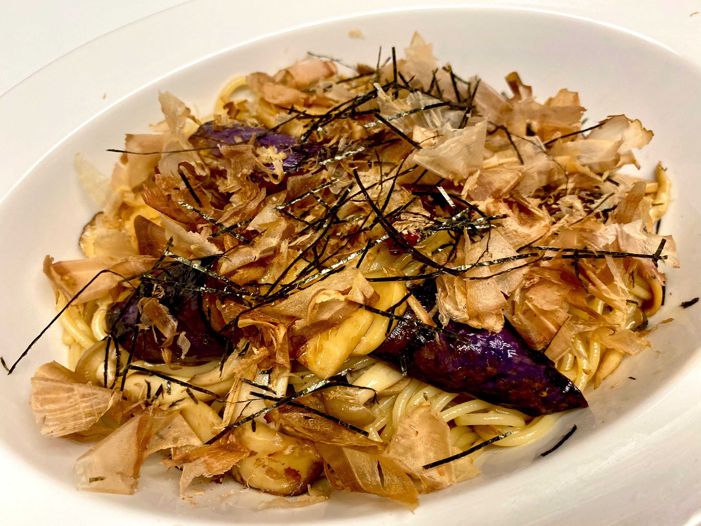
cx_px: 350
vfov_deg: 53.1
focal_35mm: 26
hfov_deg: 67.3
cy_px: 263
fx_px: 527
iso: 250
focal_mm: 4.25
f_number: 1.8
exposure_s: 1/55
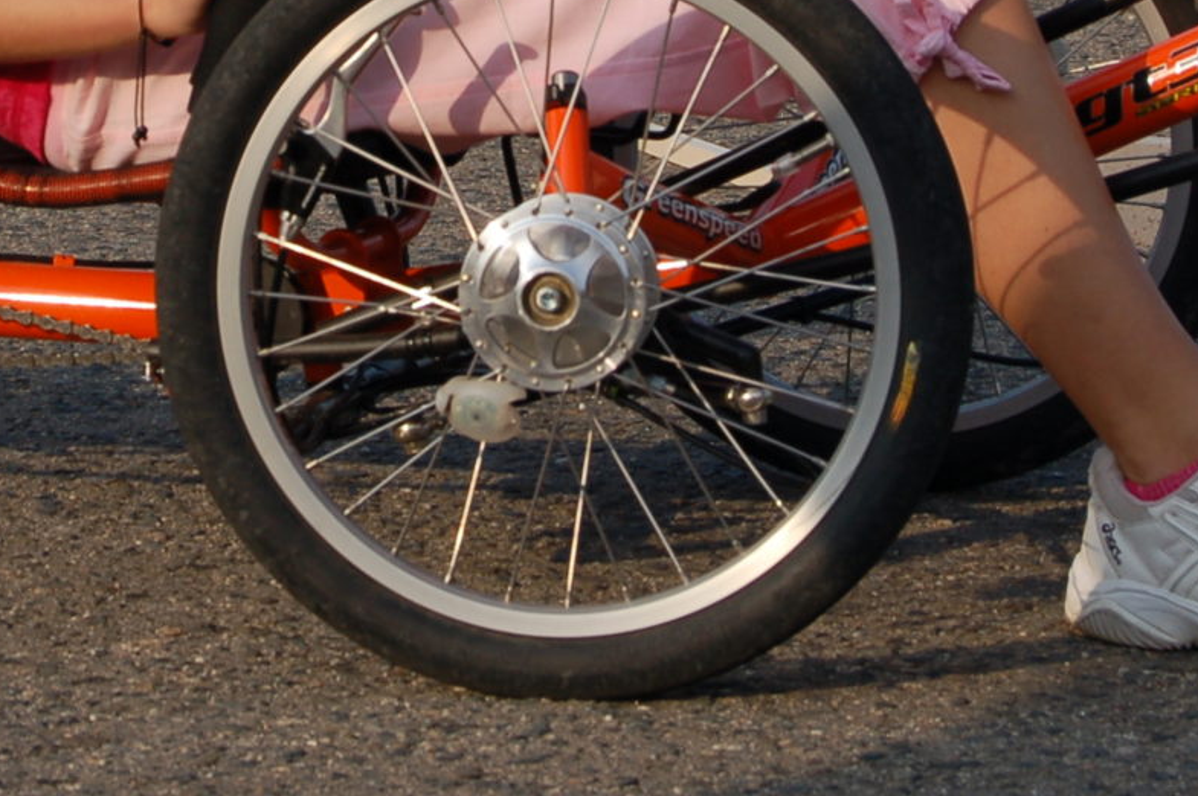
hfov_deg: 9.5
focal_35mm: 215
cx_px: 276
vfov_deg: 6.3
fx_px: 7159
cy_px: -191
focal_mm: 55
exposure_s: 1/320
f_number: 9
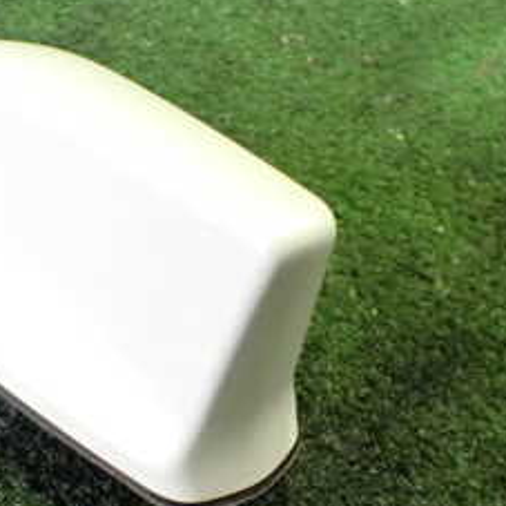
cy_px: 381
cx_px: 192
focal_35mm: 70
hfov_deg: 24.6
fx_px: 1158
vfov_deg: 24.4
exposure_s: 1/50
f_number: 2.3
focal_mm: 5.4
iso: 800
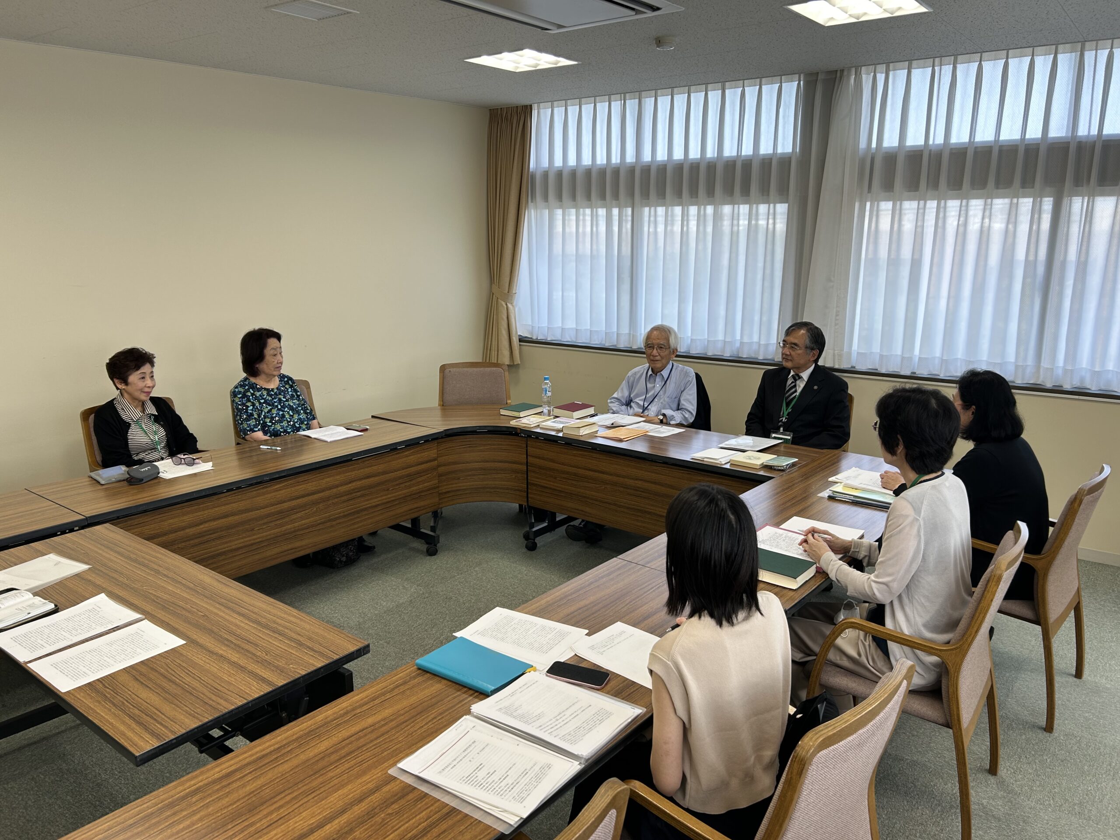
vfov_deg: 53.1
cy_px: 420
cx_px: 560
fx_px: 841
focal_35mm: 26
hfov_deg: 67.3
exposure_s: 1/171
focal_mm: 5.7
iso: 40
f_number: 1.5
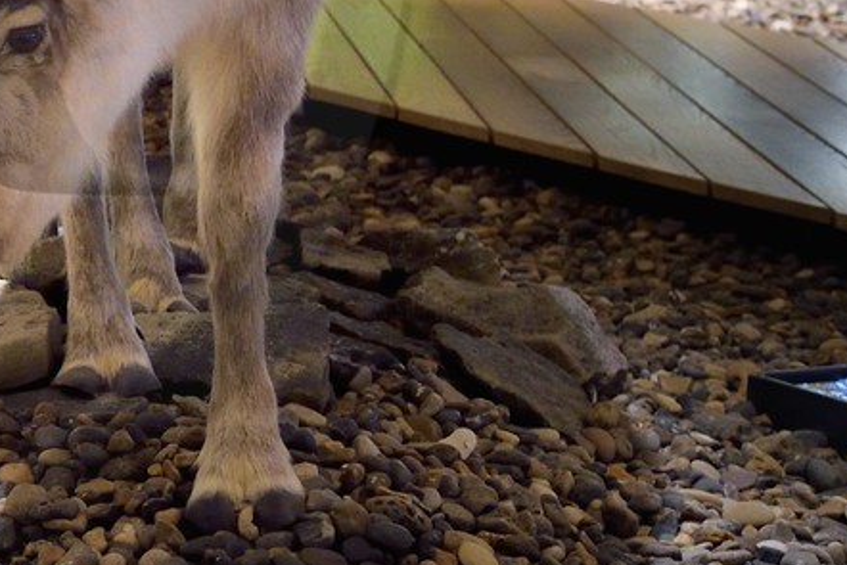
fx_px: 3577
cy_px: -117
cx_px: -381
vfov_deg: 8.9
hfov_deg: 12.9
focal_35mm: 152
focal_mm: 42
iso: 800
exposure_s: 1/10
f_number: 4.5
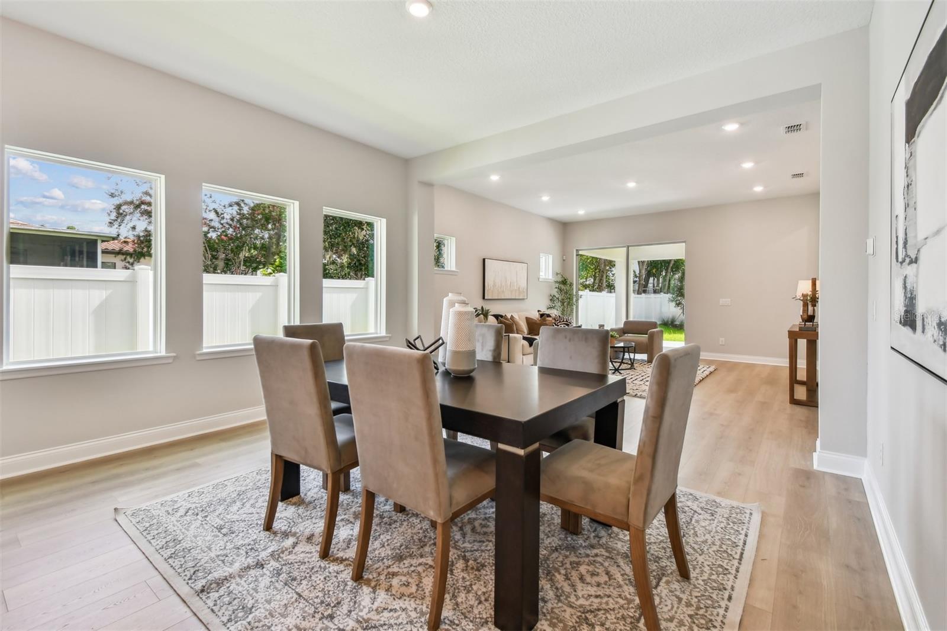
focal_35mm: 15
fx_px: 394
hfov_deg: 100.4
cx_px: 474
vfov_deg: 77.3
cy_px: 316
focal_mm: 10
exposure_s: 1/40
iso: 100
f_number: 6.3
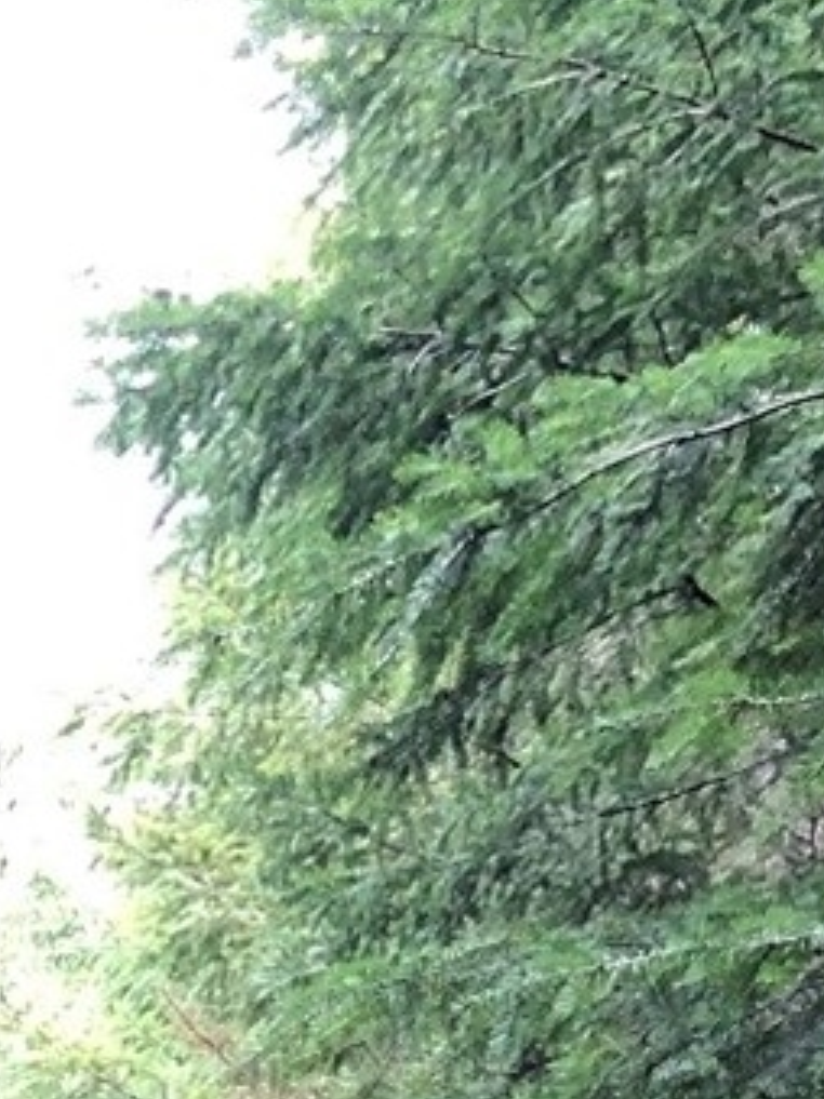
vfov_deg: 13.5
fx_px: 4192
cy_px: 1927
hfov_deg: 9.9
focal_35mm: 132
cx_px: -1101
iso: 25
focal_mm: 4
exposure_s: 1/40
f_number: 1.8
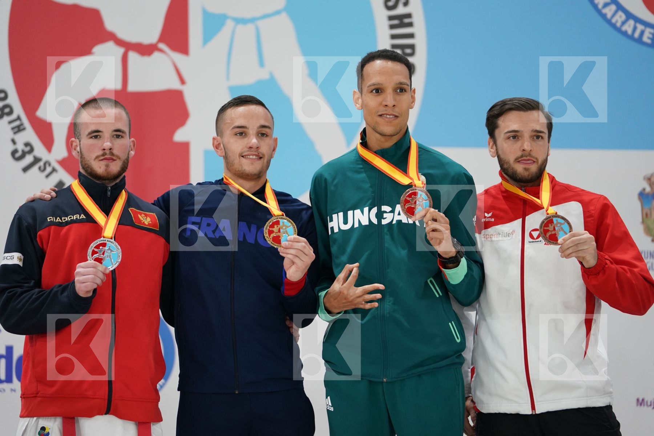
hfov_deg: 13.9
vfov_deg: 9.3
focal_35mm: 148
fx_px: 2688
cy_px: 218
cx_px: 327
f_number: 2.8
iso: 1250
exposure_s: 1/250
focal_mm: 148
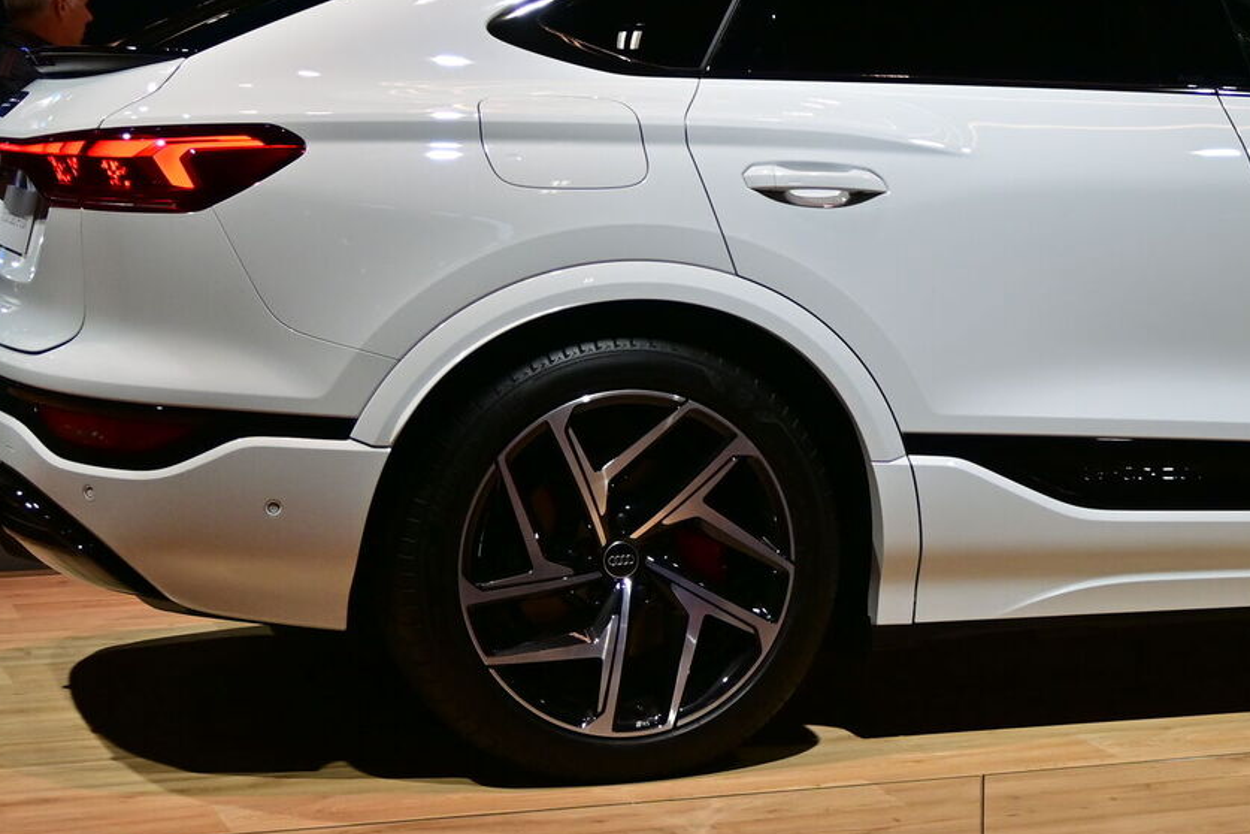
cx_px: 1004
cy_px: 245
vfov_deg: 14.4
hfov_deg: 21.3
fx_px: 3284
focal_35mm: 95
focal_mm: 27.5
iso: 320
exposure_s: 1/400
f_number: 4.5
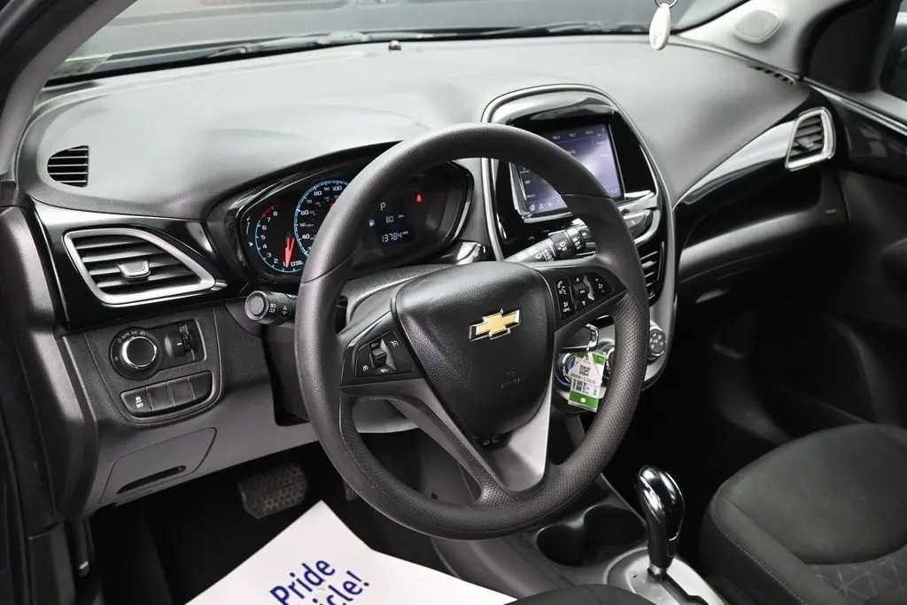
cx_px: 454
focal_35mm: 38
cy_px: 302
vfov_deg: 35.5
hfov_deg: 51.3
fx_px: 945
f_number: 4.2
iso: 1400
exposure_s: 1/125
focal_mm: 25
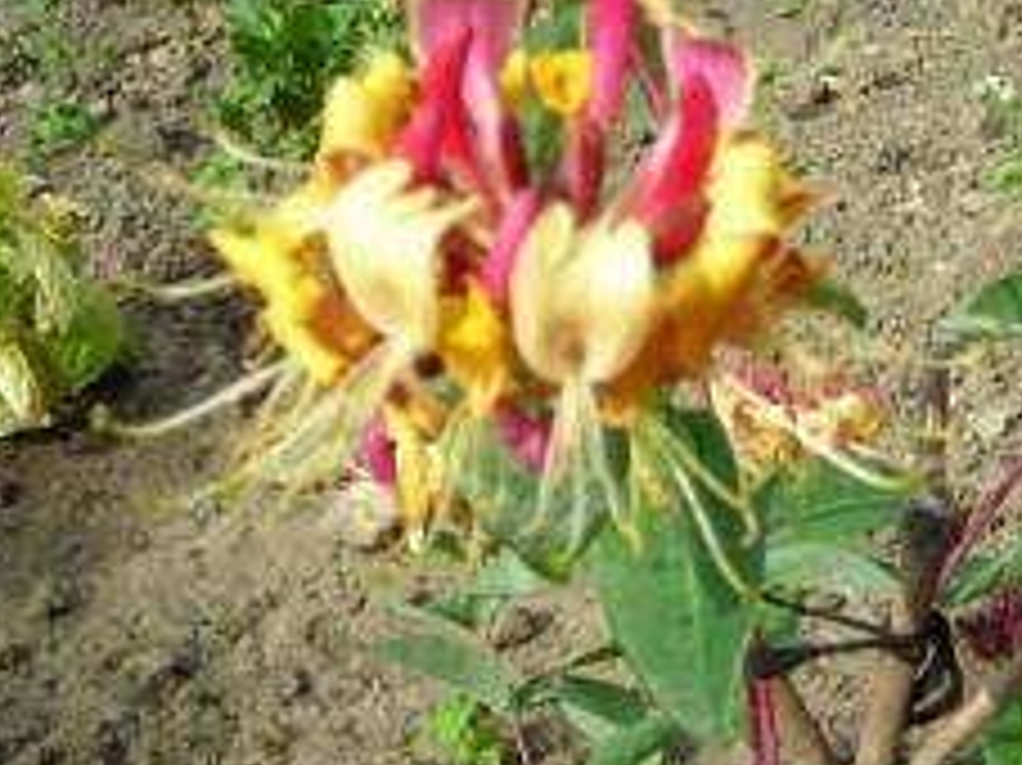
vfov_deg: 19.6
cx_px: 837
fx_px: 2213
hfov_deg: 25.5
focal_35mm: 75
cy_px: 279
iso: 50
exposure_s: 1/472
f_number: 3.2
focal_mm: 6.3
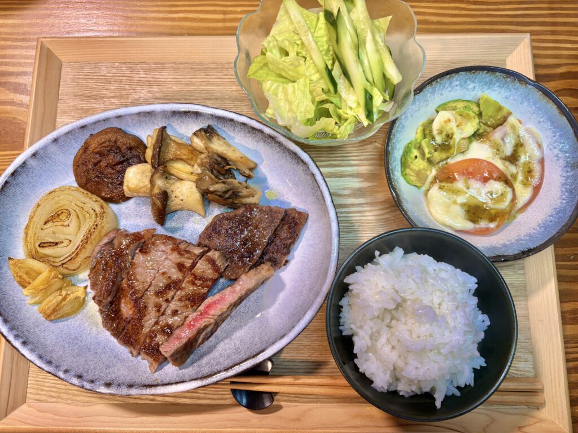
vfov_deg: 53.1
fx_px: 434
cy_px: 216
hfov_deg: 67.3
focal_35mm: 26
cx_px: 289
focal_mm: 5.96
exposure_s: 1/66
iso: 125
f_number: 1.6
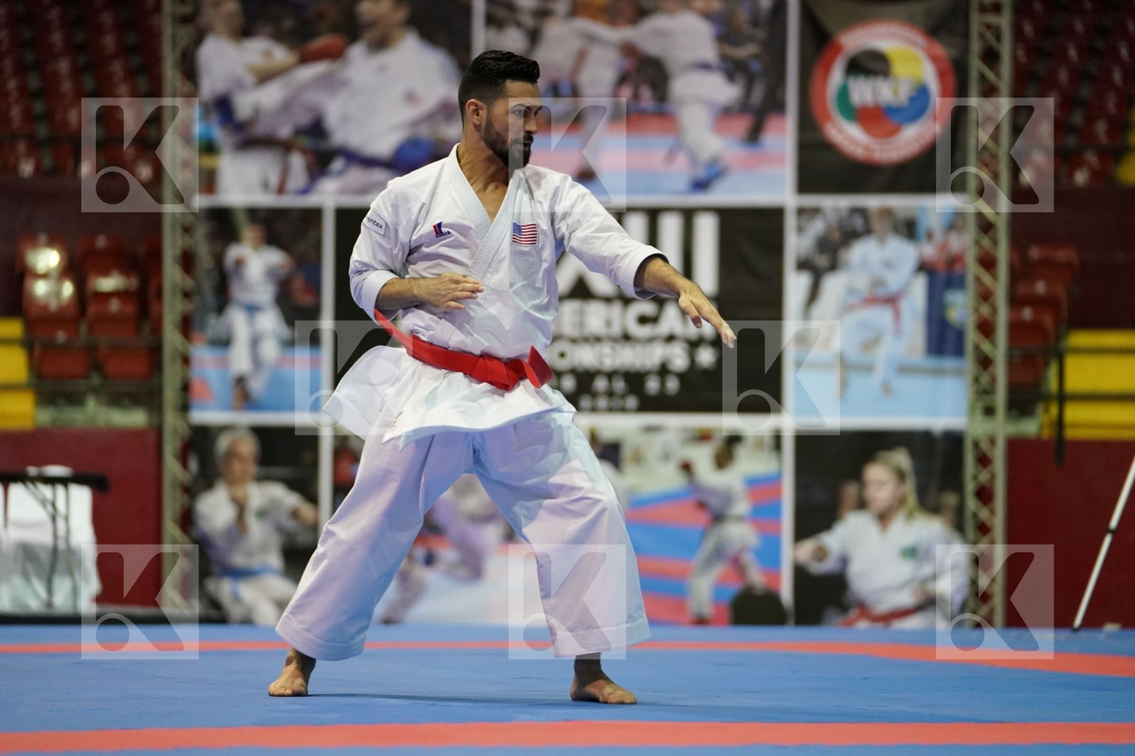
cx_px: 568
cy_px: 378
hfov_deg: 15.0
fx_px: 4319
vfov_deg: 10.0
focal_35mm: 137
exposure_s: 1/320
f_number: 2.8
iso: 3200
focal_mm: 137
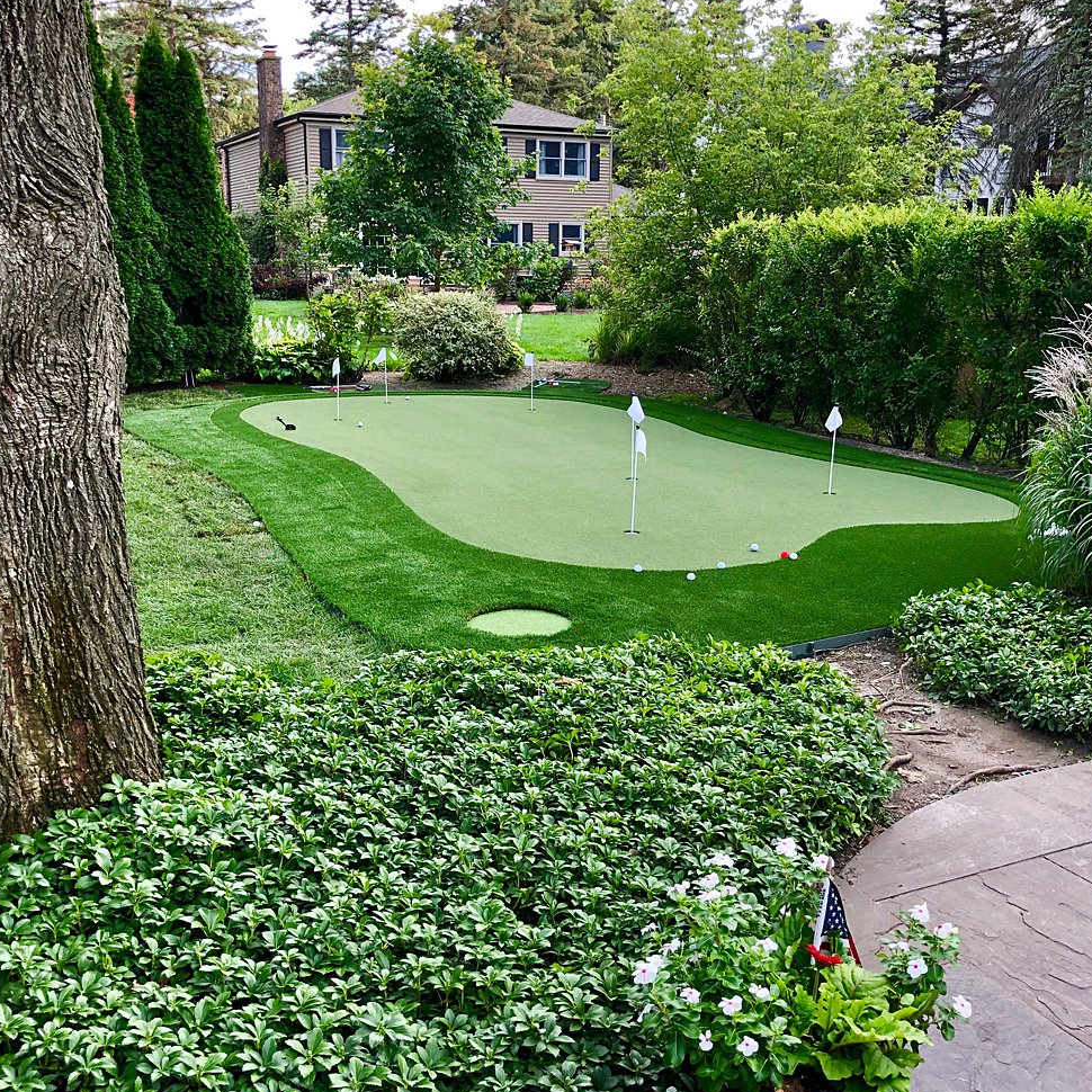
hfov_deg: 48.4
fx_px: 1213
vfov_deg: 48.5
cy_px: 543
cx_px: 536
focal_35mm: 34
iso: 32
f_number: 1.8
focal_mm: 4
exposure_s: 1/120
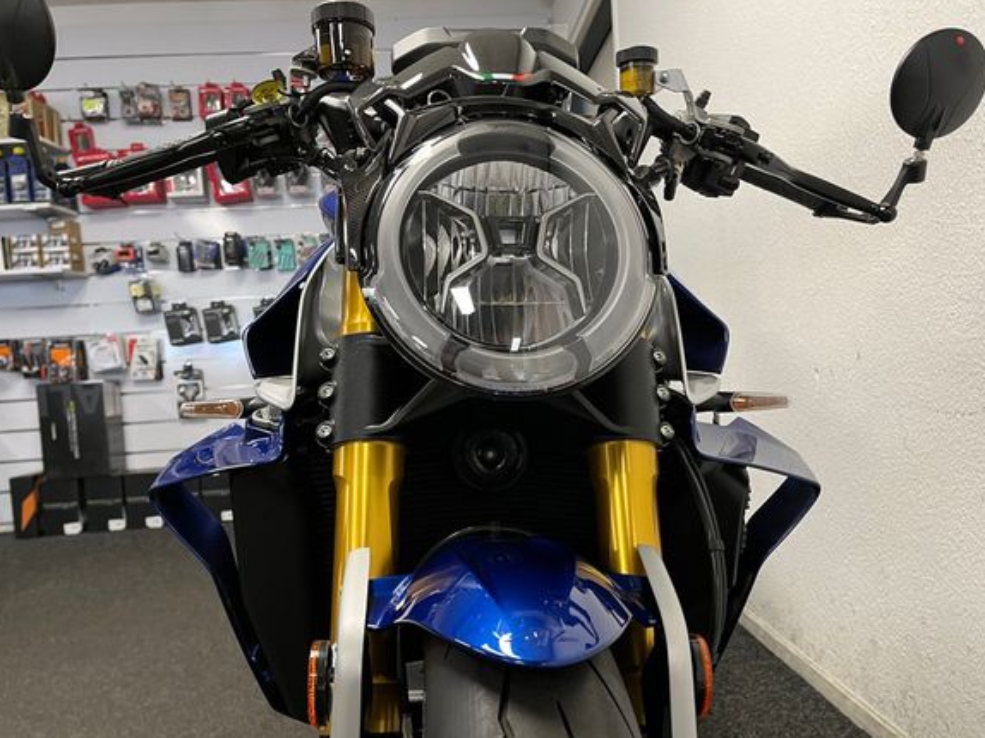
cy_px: 396
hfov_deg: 61.7
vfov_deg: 48.2
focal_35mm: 29
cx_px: 496
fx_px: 825
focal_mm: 5.1
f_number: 1.6
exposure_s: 1/50
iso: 125
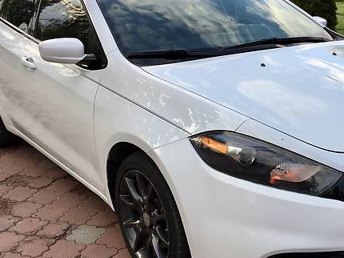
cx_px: 241
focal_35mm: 54
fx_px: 536
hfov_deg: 35.1
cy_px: 126
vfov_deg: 27.0
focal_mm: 4.2
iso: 25
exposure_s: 1/432
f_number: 2.2
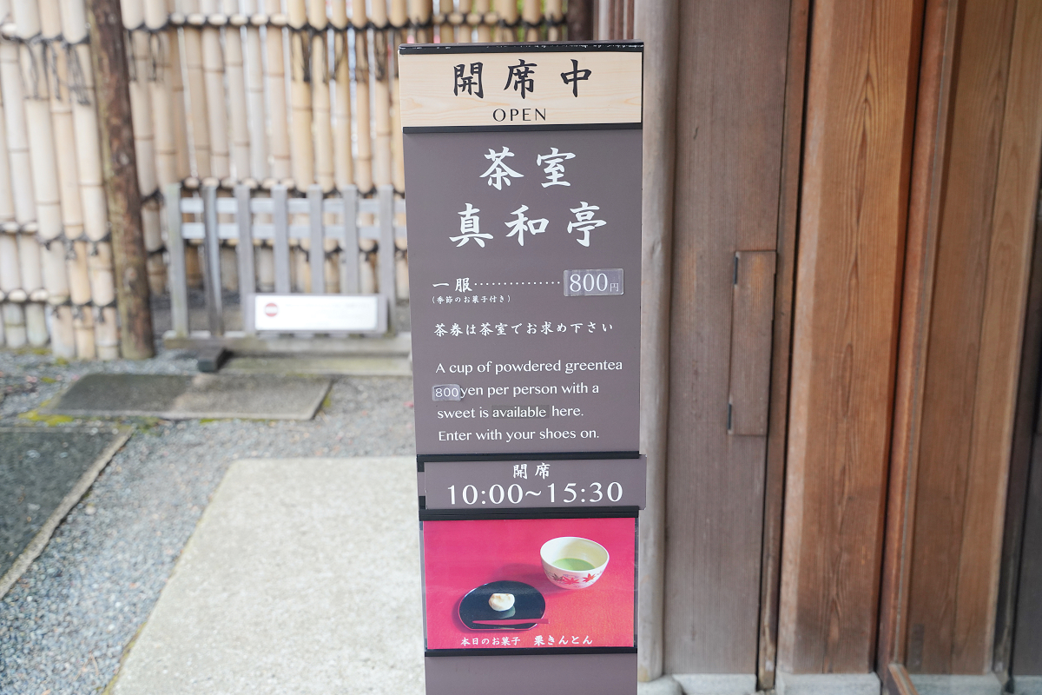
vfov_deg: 29.2
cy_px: 348
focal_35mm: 46
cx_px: 521
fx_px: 1331
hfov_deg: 42.7
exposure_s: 1/160
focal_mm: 46
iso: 1000
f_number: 4
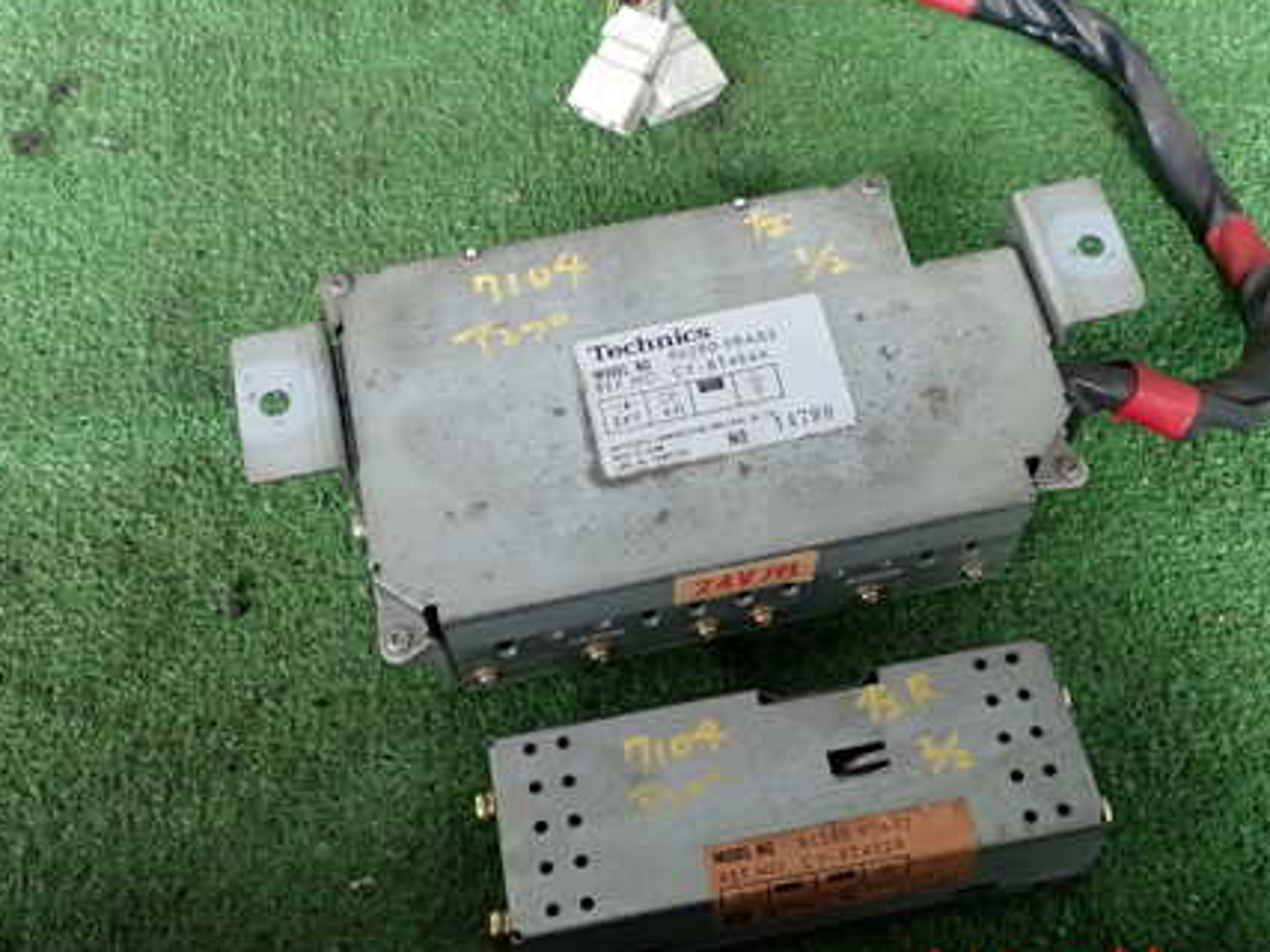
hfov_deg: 42.0
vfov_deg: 32.0
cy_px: 348
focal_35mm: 45
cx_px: 708
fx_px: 1651
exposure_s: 1/30
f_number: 2.4
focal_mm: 5.87
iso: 320
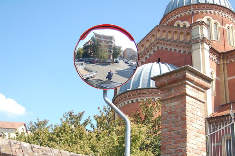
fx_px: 303
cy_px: 78
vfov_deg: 28.8
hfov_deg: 42.4
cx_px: 118
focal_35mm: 46
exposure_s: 1/750
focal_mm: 31
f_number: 3.8
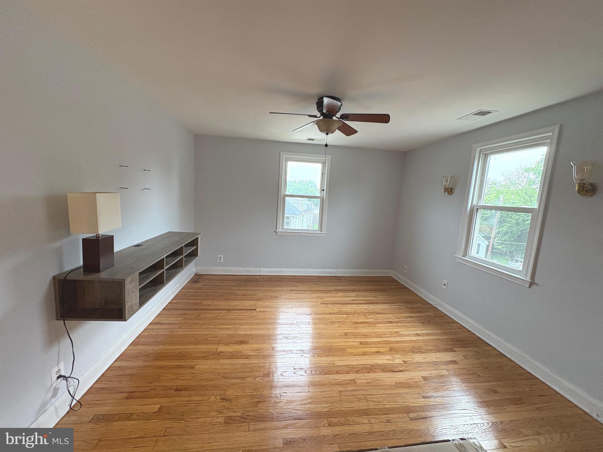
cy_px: 226
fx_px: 244
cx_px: 302
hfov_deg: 102.1
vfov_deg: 85.7
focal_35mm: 14
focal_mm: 2.22
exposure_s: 1/120
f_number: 2.2
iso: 250
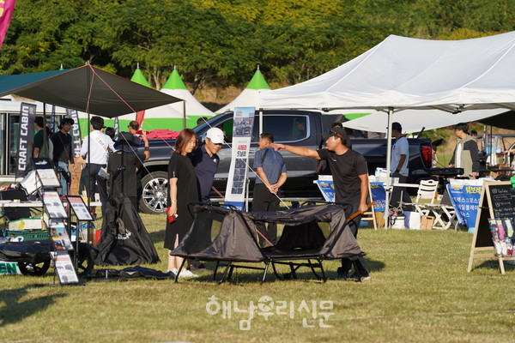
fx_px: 2832
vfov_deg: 6.9
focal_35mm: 198
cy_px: 172
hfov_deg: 10.4
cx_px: 258
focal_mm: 198
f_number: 5.6
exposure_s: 1/500
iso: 100
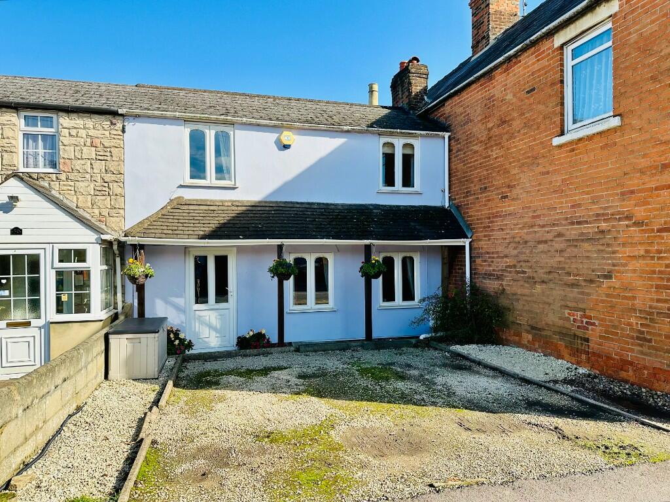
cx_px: 335
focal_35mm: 24
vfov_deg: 56.8
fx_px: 465
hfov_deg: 71.6
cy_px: 251
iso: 80
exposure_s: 1/2660
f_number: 1.78
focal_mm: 6.86
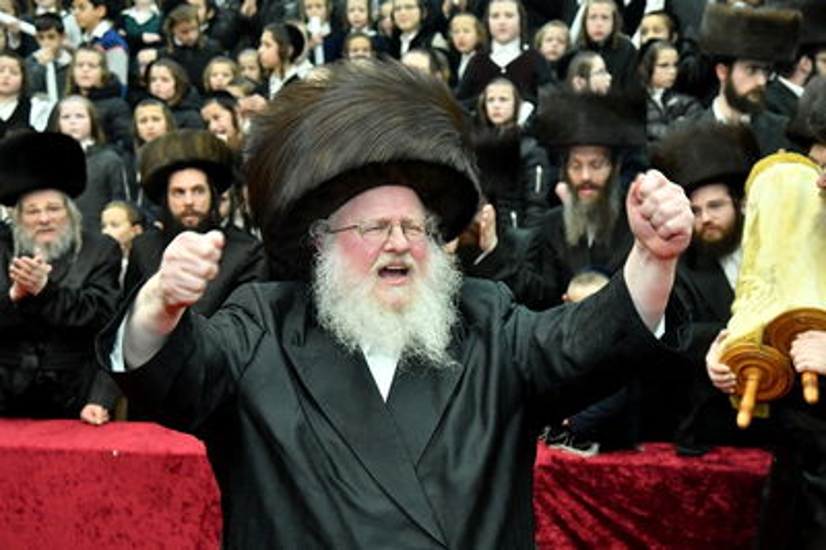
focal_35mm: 48
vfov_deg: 28.0
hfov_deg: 41.1
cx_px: 413
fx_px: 1100
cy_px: 275
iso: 2500
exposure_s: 1/250
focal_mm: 48
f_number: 5.6
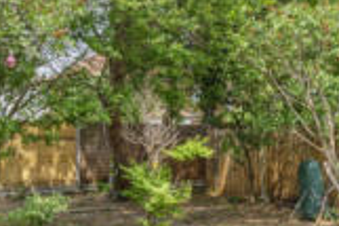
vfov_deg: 23.7
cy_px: 133
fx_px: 536
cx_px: 278
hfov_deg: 33.9
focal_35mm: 57
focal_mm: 14
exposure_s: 1/500
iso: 200
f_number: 8
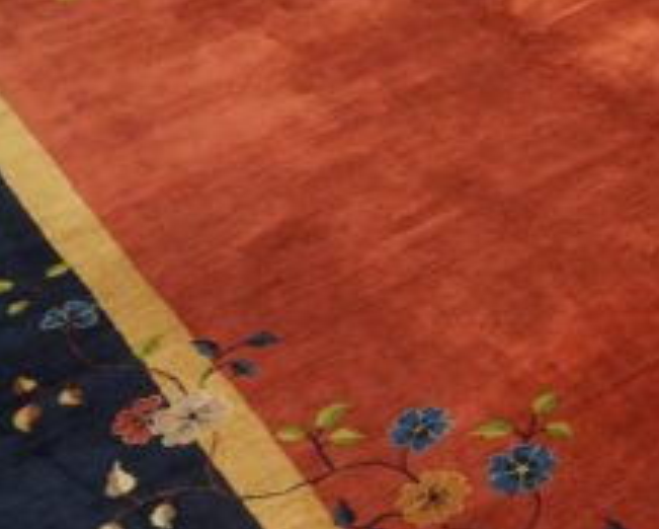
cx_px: 905
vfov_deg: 21.8
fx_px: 1366
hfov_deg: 23.3
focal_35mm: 70
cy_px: 333
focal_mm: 18
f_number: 4
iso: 1600
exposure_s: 1/60
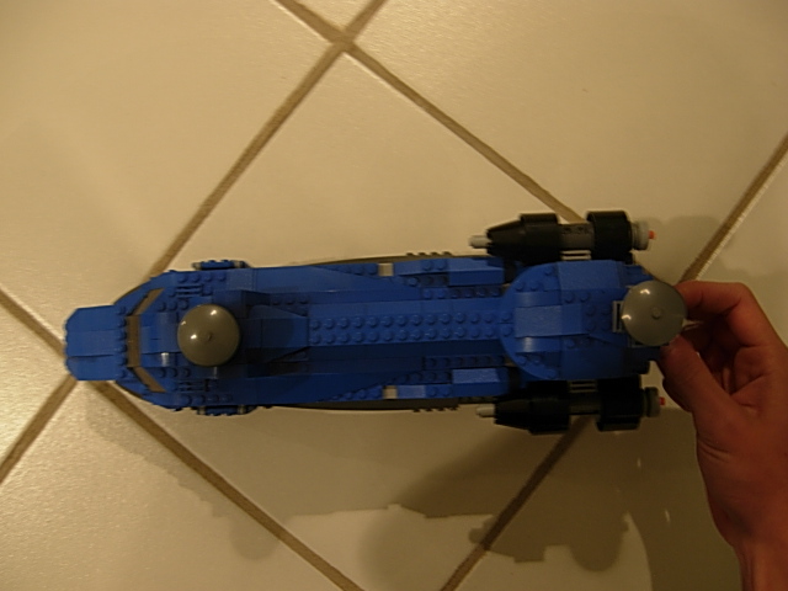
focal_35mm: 36
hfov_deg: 51.4
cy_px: 296
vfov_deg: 39.7
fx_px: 820
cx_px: 394
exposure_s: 1/4
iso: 62
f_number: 2.7
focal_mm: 7.5
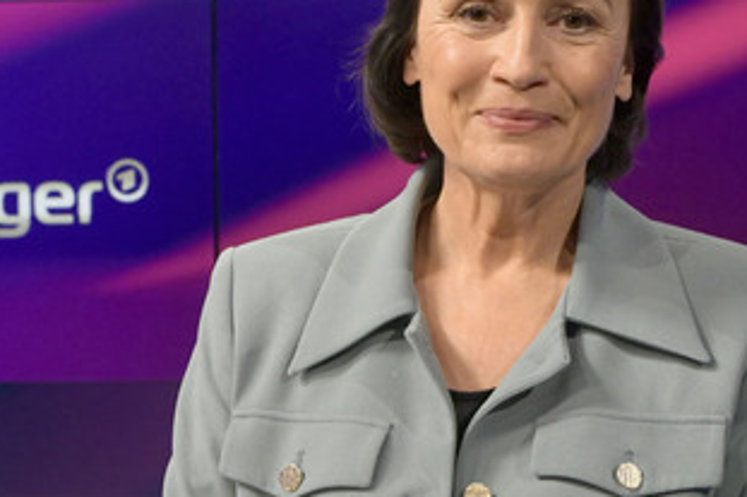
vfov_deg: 31.5
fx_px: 871
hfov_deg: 45.3
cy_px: 151
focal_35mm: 42
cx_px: 527
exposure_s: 1/160
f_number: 5.6
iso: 1600
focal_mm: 29
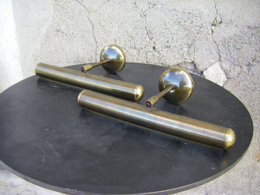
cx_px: 130
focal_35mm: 38
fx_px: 285
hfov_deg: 49.0
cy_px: 98
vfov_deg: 37.7
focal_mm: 6.3
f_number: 3.5
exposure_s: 1/50
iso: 64
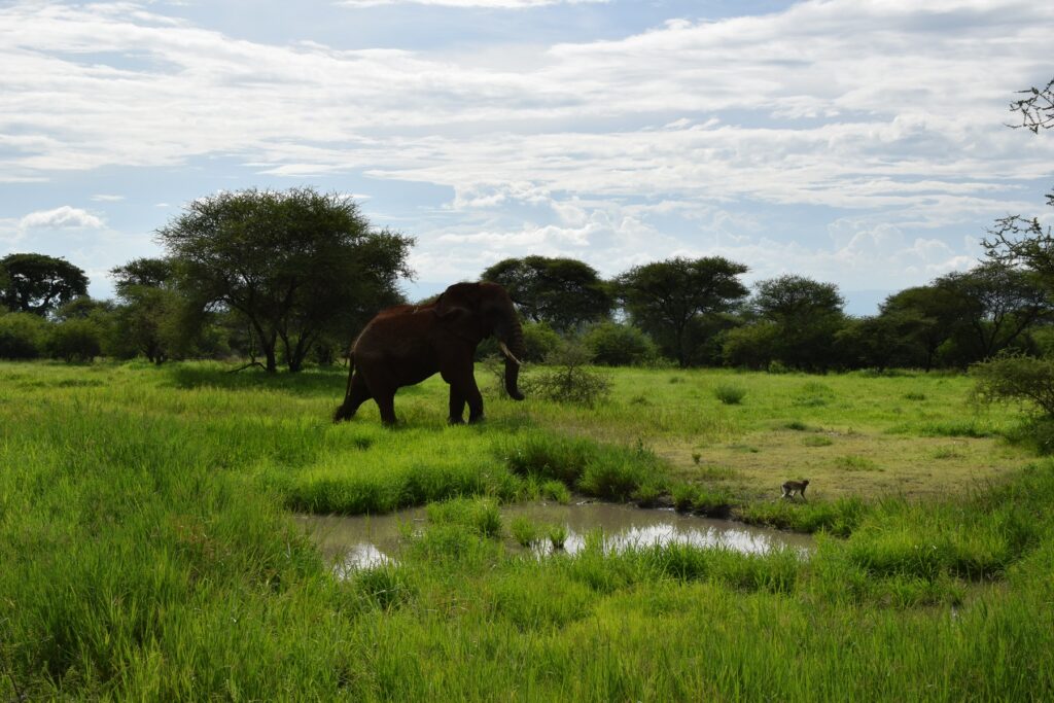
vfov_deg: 25.8
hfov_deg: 37.8
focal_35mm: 52
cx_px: 527
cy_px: 352
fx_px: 1537
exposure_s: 1/400
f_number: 10
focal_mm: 35
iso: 200
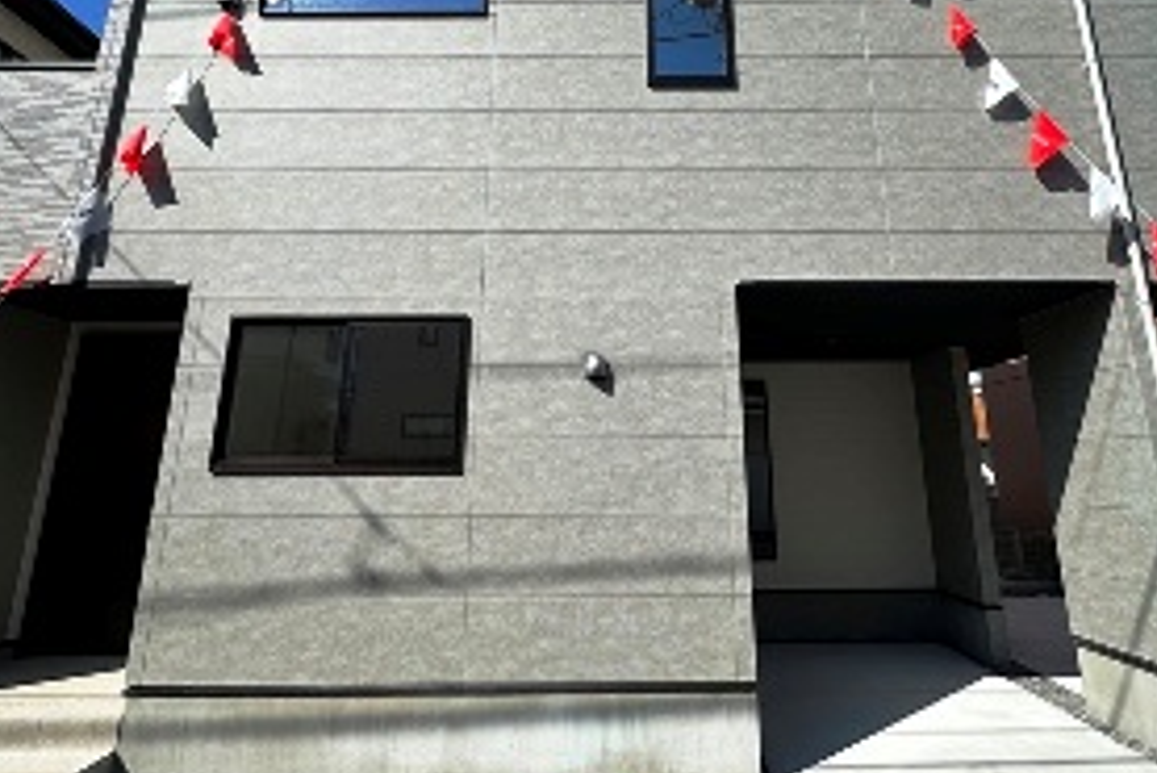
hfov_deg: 81.1
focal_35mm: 21
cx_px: 614
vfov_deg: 58.9
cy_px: 297
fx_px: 675
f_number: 2.2
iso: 40
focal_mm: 2.22
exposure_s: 1/2132
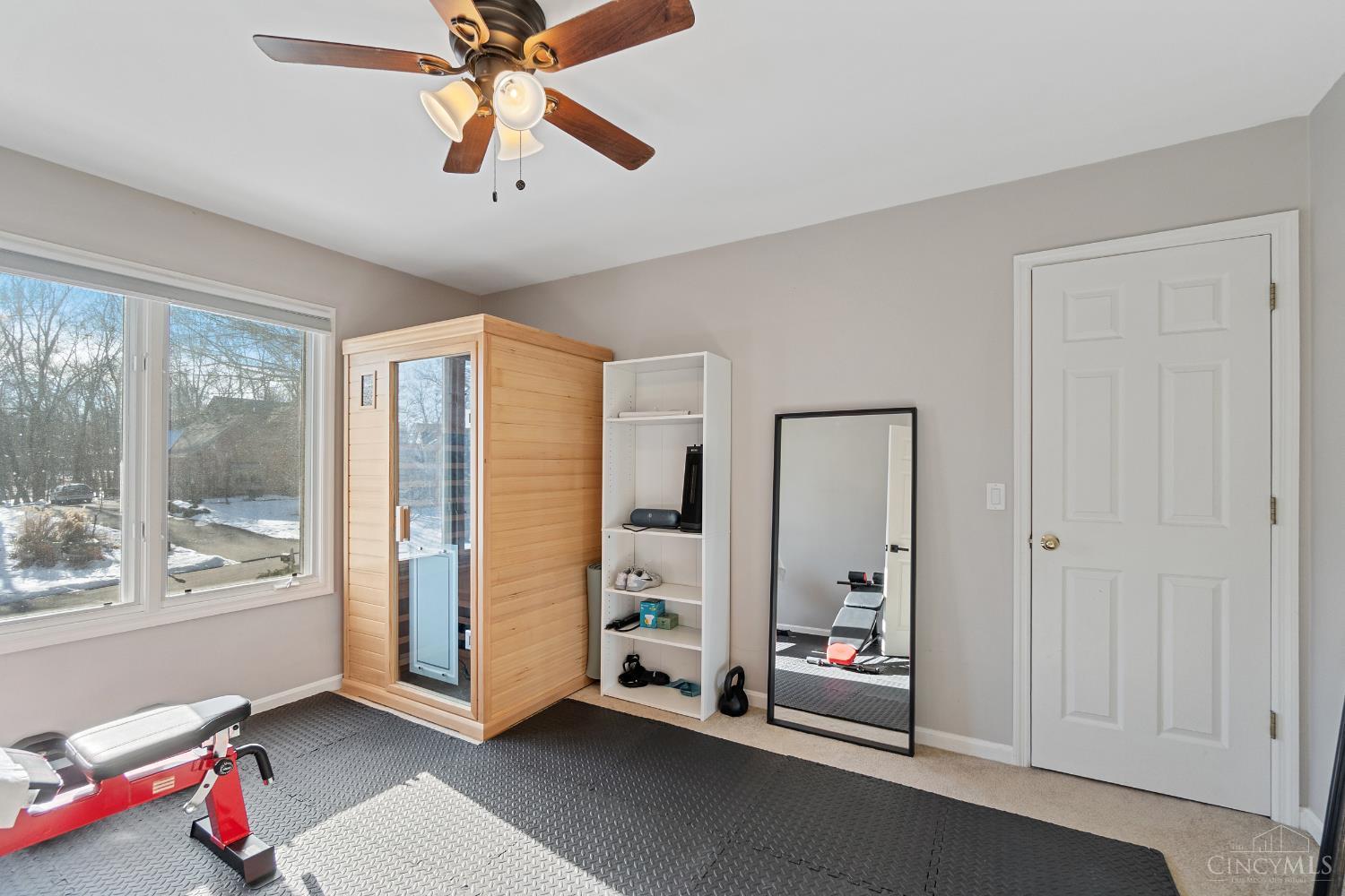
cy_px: 448
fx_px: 560
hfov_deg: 100.4
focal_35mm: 15
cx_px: 672
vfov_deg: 77.3
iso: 400
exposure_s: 1/25
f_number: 5
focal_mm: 10
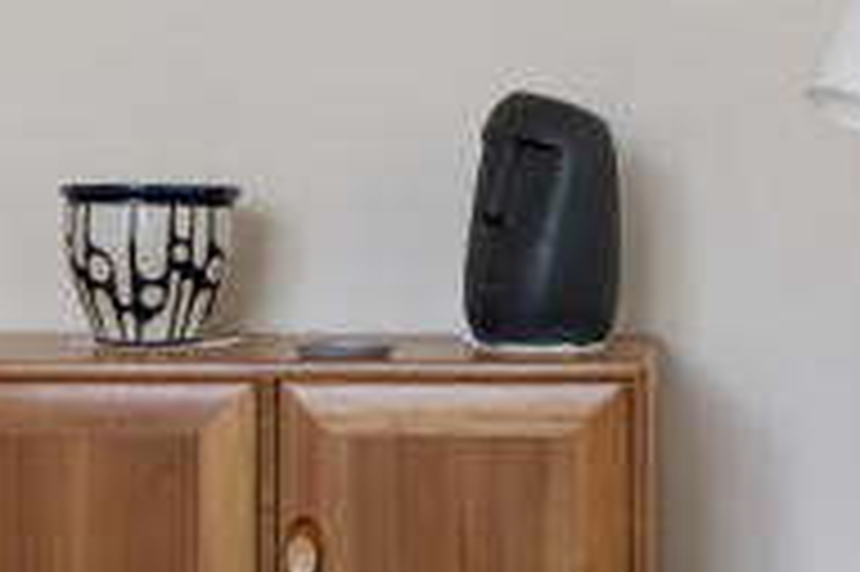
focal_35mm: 103
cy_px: 151
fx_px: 2458
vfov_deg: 13.2
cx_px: 741
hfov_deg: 19.5
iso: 800
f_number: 2.8
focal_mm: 20
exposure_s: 1/320
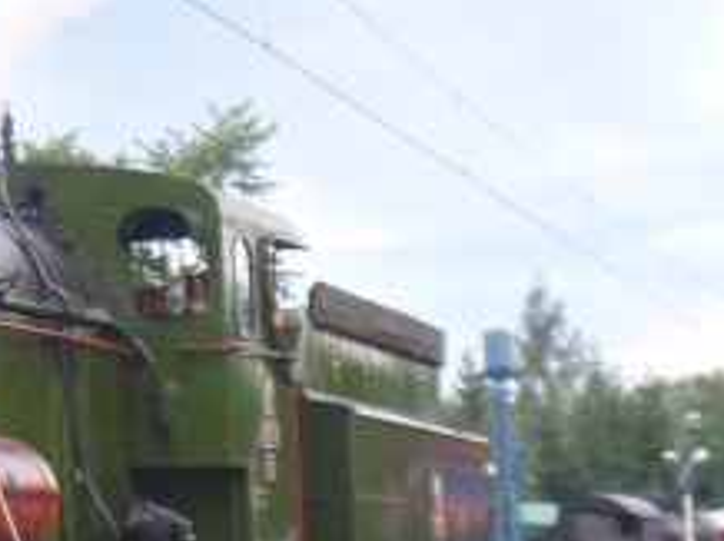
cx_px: -521
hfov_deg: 14.2
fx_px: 2612
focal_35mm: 125
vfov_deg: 11.8
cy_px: 269
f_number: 3.7
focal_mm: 5.7
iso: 100
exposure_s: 1/30
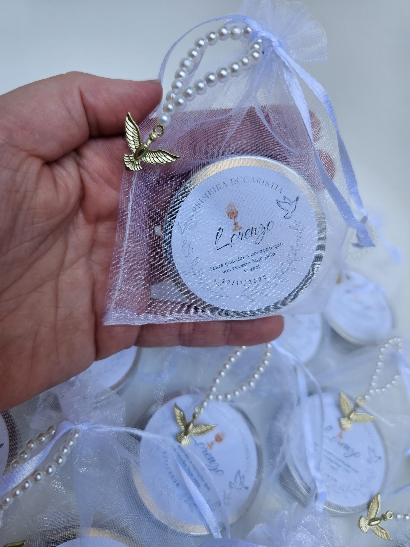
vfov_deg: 73.9
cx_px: 205
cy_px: 274
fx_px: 363
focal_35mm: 23
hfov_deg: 58.9
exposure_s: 1/120
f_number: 1.7
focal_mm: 6.3
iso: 50
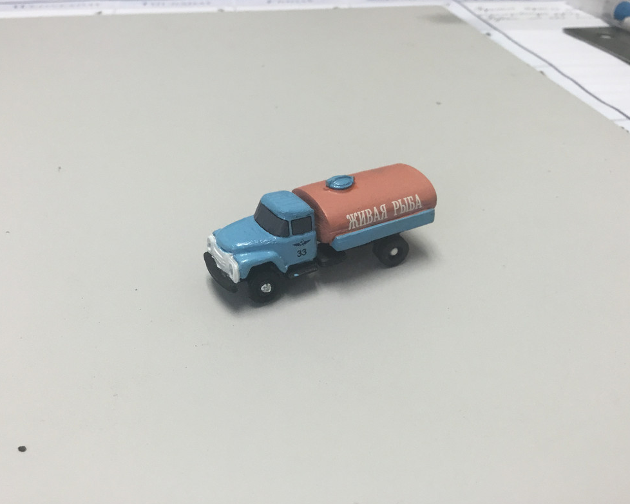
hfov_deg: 54.2
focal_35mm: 33
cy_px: 250
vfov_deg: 44.6
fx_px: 615
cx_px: 315
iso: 40
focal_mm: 3.3
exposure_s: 1/30
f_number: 2.4
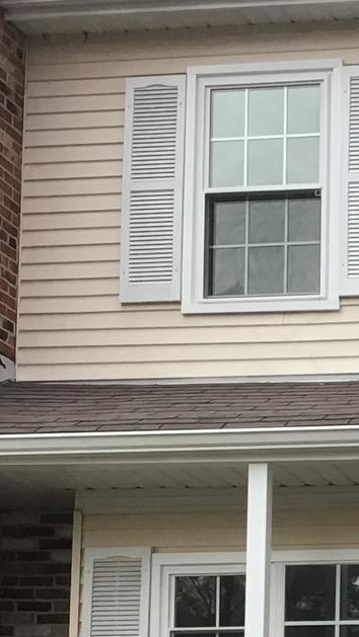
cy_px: 632
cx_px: 582
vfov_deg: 18.9
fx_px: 1861
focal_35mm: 110
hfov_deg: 10.5
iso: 25
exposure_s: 1/40
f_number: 2.4
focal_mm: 3.3
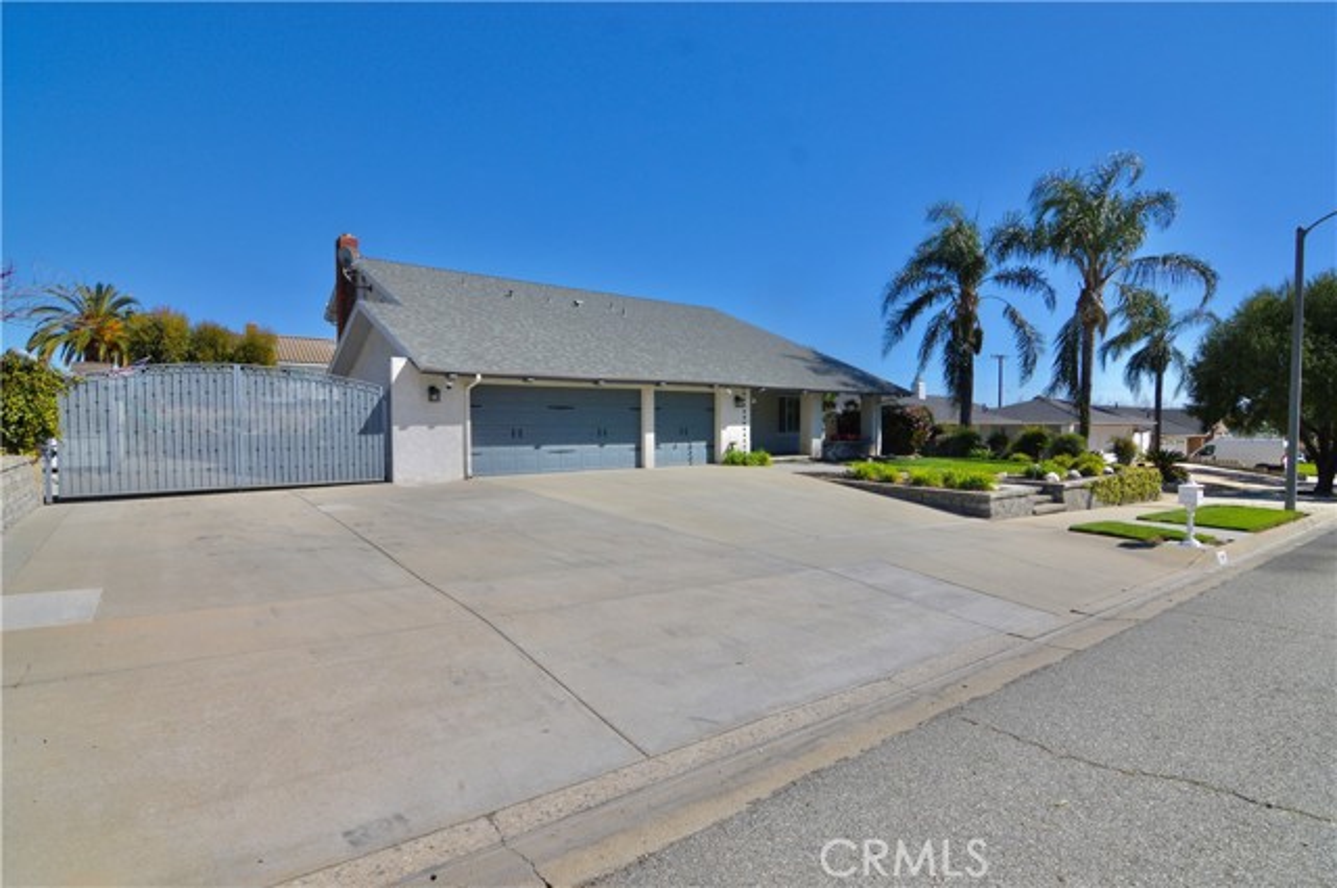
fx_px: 612
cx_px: 668
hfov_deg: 95.1
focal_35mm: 16
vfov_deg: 71.9
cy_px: 444
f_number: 9
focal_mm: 11
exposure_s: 1/320
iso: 100
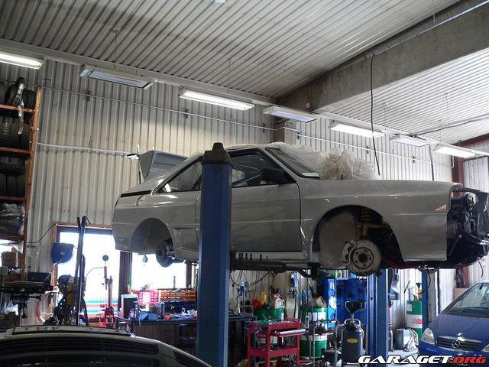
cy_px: 184
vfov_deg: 39.7
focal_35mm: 36
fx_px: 509
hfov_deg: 51.4
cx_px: 244
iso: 200
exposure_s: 1/30
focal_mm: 6
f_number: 2.8
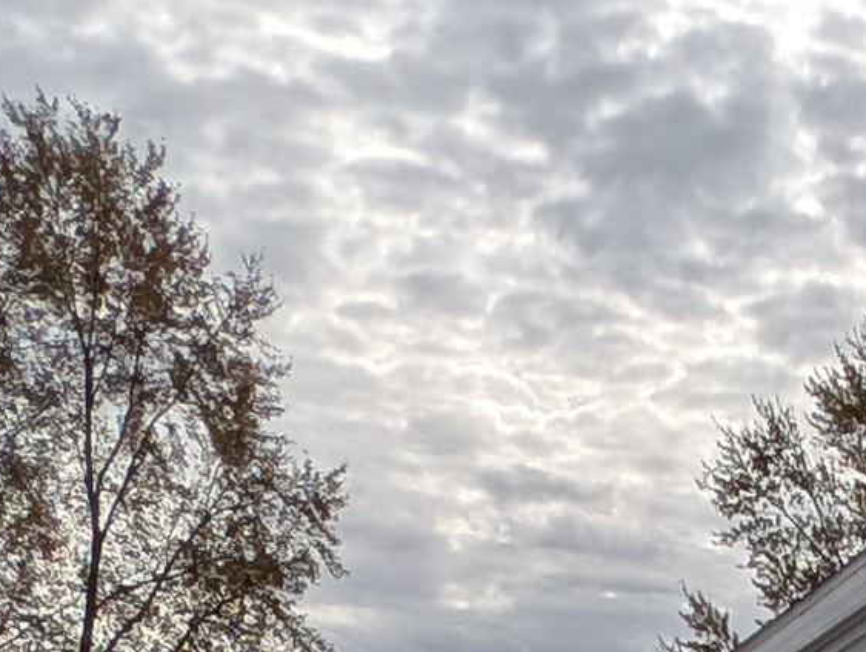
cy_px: 1599
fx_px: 2180
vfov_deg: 12.8
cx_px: 1195
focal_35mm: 87
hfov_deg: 20.1
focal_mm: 2.23
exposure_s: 1/4762
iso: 40
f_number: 1.95
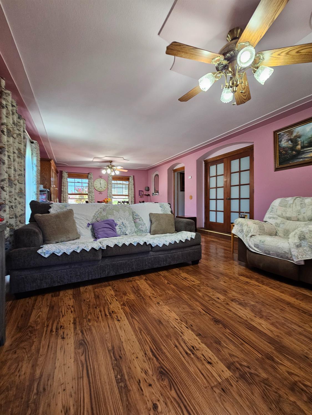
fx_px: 156
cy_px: 208
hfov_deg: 89.9
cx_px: 156
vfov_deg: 106.2
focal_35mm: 13
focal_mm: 2.2
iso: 160
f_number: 2.2
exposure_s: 1/60
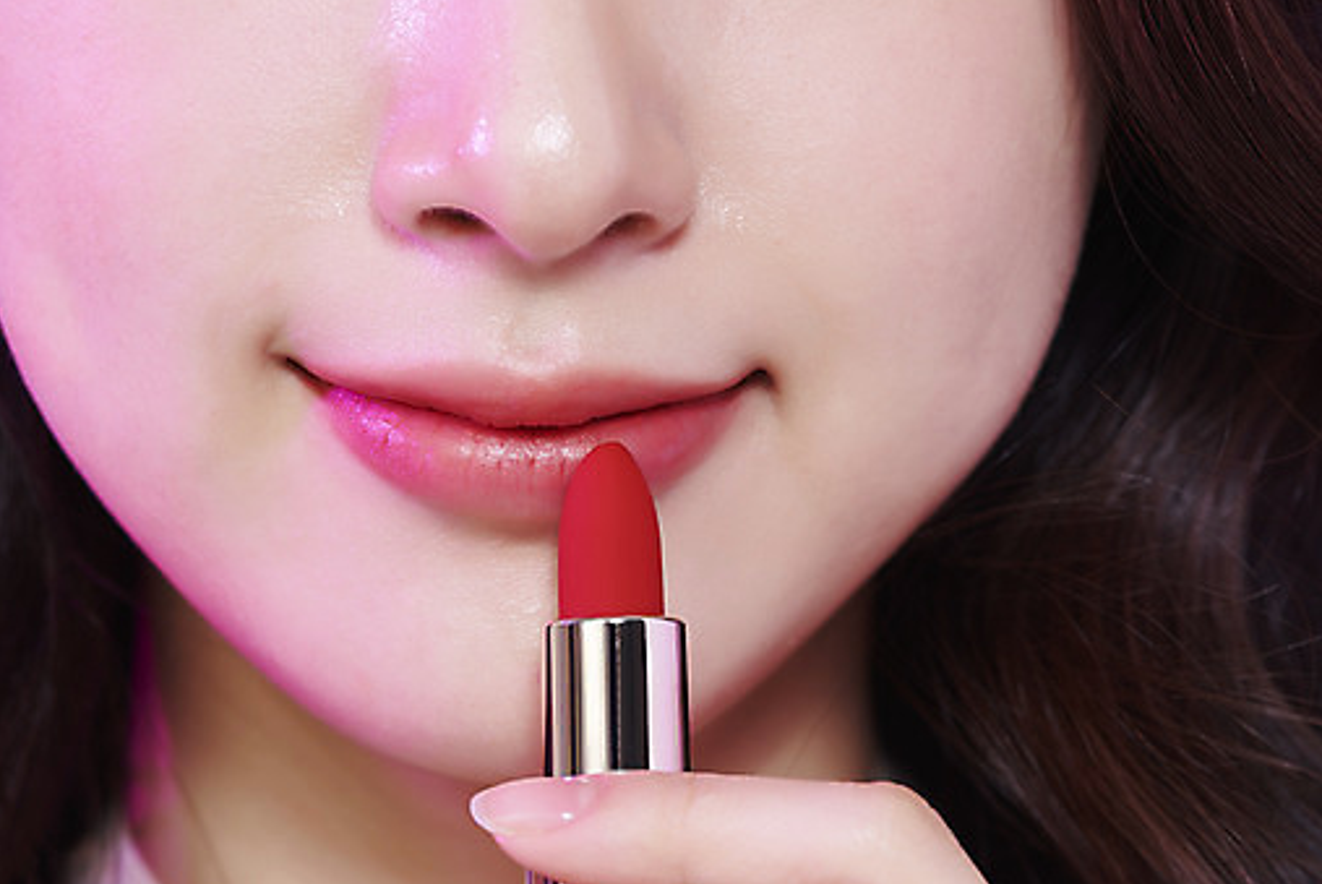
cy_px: 454
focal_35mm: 124
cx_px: 546
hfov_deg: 16.5
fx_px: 4557
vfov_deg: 11.1
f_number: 11
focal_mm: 105
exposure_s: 1/125
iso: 64
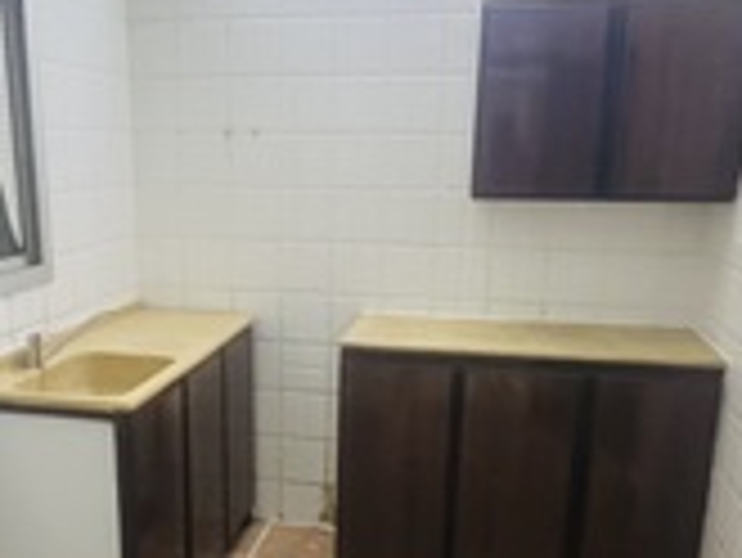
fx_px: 772
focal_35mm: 36
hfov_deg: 51.0
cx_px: 304
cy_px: 362
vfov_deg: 39.3
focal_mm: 1.57
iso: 160
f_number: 1.8
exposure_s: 1/50
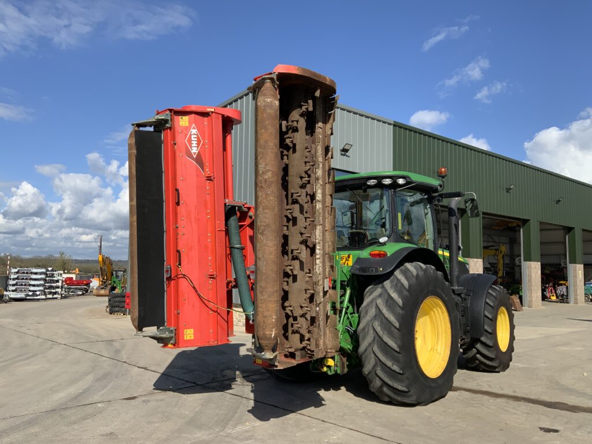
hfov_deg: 61.7
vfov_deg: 48.2
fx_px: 496
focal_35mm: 29
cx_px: 296
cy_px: 222
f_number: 1.8
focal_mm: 3
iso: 16
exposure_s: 1/1912
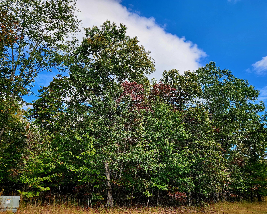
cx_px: 133
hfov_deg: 70.3
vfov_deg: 58.8
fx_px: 190
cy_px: 107
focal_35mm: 24
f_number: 1.8
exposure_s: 1/714
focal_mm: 5.4
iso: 20
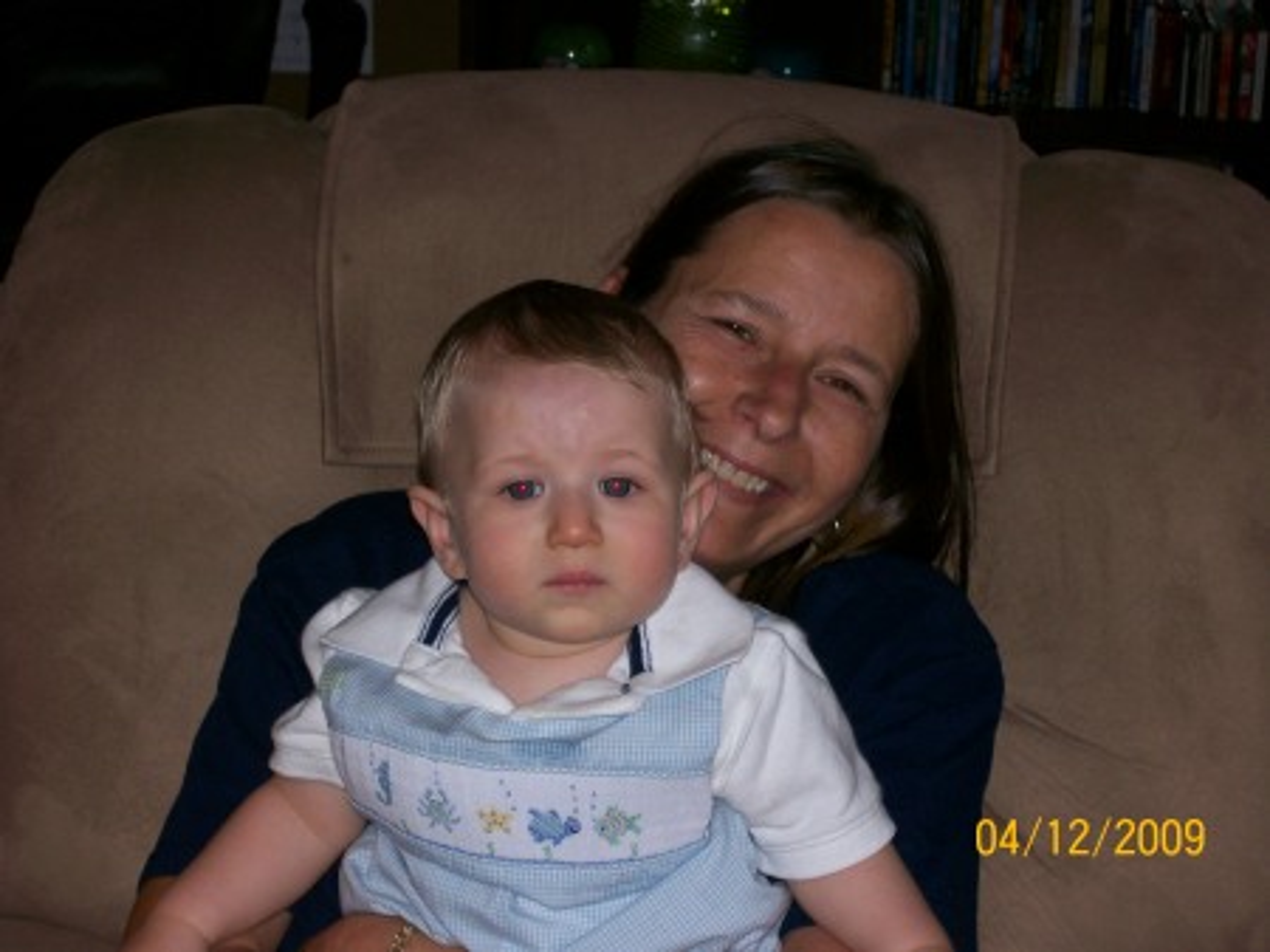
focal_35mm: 87
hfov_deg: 22.5
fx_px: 3190
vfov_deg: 17.0
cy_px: 476
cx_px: 635
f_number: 4.3
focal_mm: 14.3
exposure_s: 1/109
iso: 80
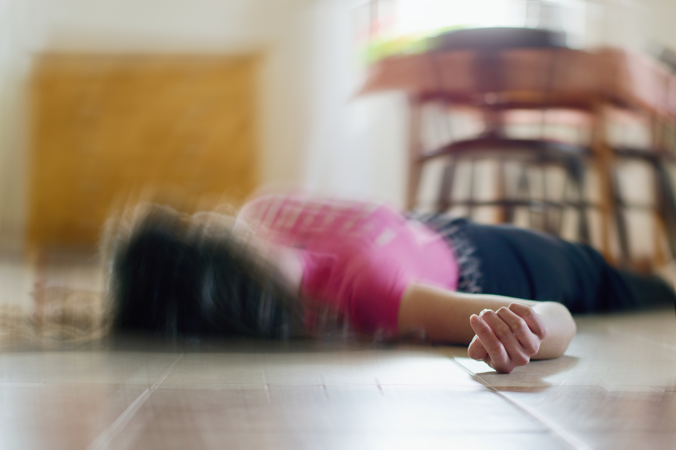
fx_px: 1408
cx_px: 338
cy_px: 225
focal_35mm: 75
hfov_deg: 27.0
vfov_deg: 18.2
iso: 400
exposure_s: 1/200
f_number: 2.8
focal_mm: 50
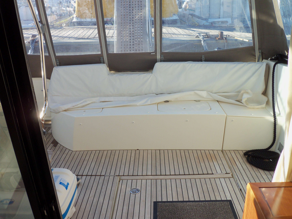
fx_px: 287
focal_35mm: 34
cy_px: 110
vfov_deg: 41.8
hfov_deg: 54.0
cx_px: 146
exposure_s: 1/250
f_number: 2.9
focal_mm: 5.7
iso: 80
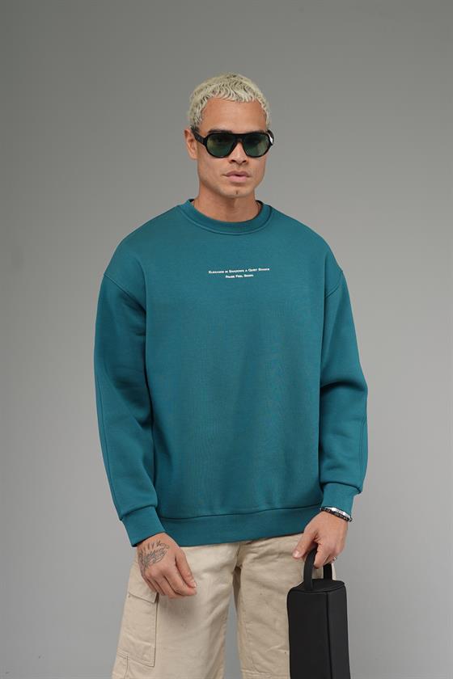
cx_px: 226
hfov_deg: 26.0
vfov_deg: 38.2
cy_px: 340
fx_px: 981
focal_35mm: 52
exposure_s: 1/160
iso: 64
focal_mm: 35
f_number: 6.3
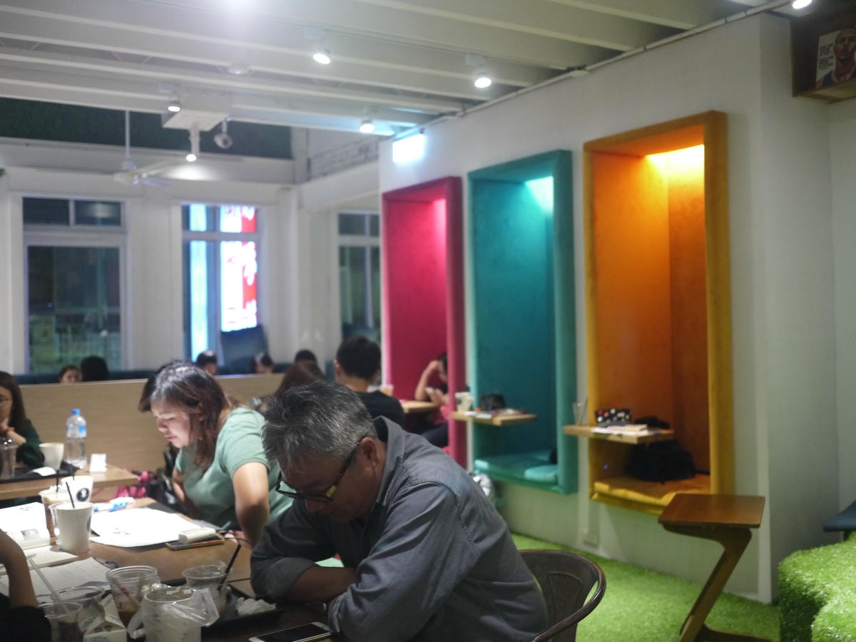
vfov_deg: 36.0
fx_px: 989
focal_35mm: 40
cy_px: 321
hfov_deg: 46.8
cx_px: 428
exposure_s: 1/60
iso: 800
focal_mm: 20
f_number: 1.8
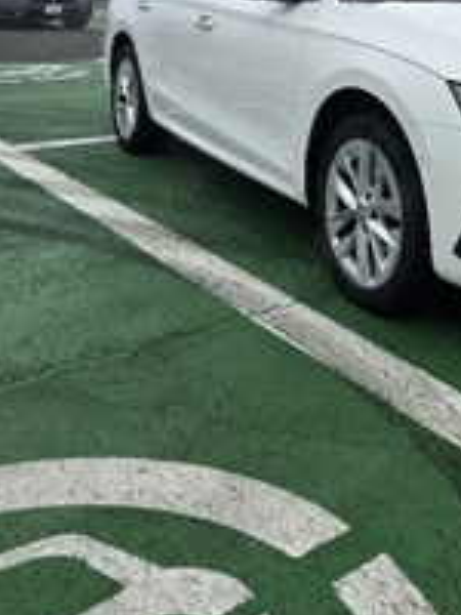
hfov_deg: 30.3
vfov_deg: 37.9
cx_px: 403
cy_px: 37
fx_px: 817
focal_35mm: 46
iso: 12
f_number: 1.7
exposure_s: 1/204
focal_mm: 6.3
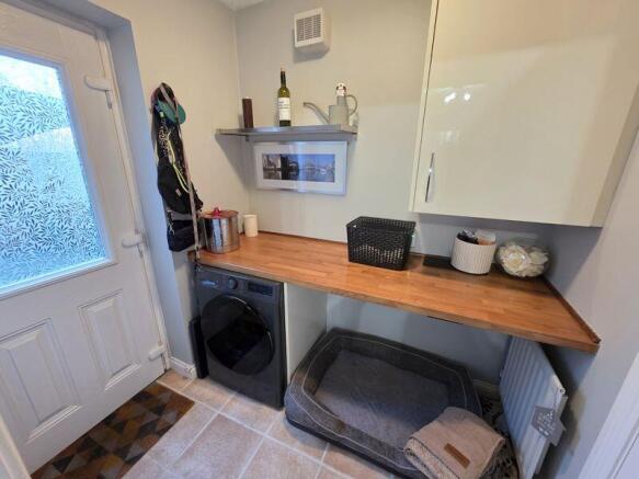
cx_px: 320
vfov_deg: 89.9
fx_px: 240
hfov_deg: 106.2
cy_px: 240
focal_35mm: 13
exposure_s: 1/50
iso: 400
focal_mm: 2.2
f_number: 1.9
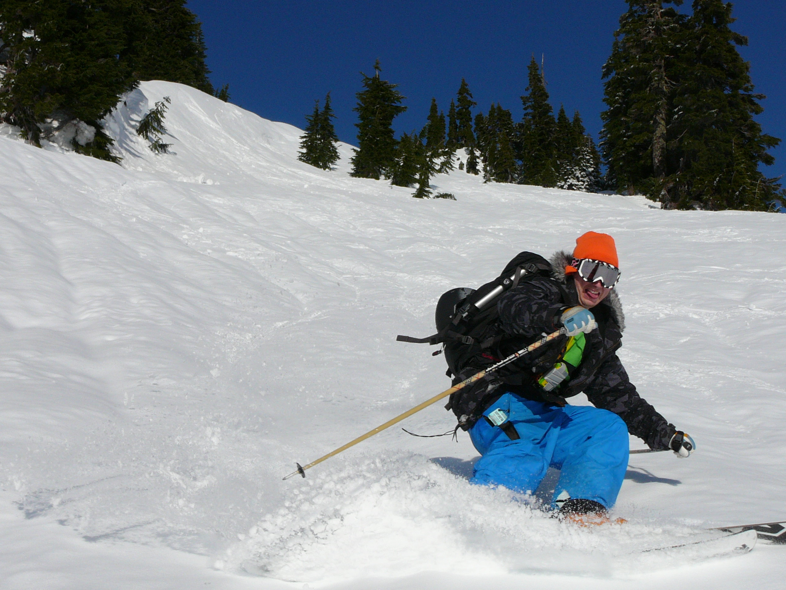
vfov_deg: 24.8
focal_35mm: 59
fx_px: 1340
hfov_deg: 32.7
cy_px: 295
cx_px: 393
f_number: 5.6
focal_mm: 8.7
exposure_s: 1/1300
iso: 100
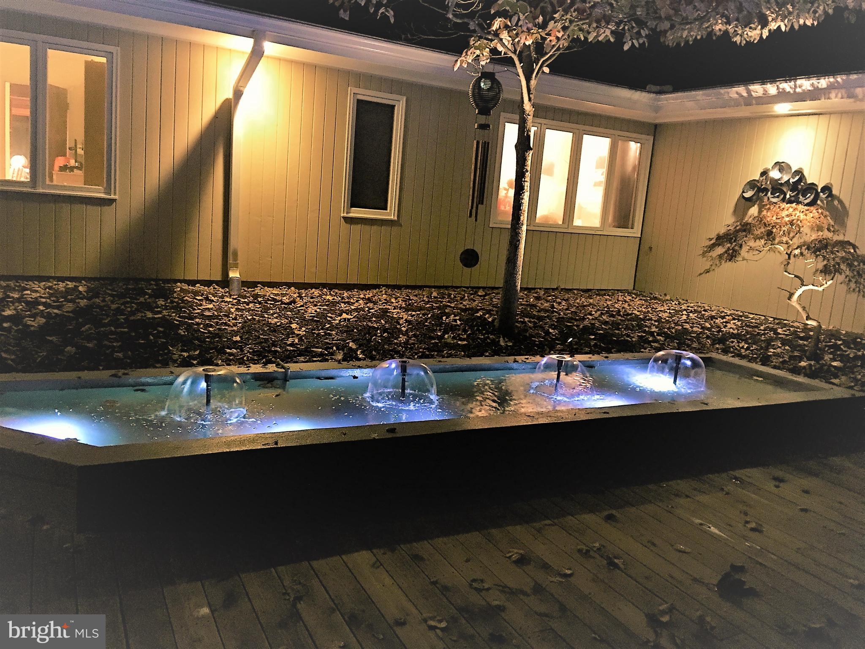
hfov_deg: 61.7
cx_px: 432
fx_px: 725
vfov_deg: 48.2
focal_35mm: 29
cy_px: 324
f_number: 2.2
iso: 200
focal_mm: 4.15
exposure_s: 1/4
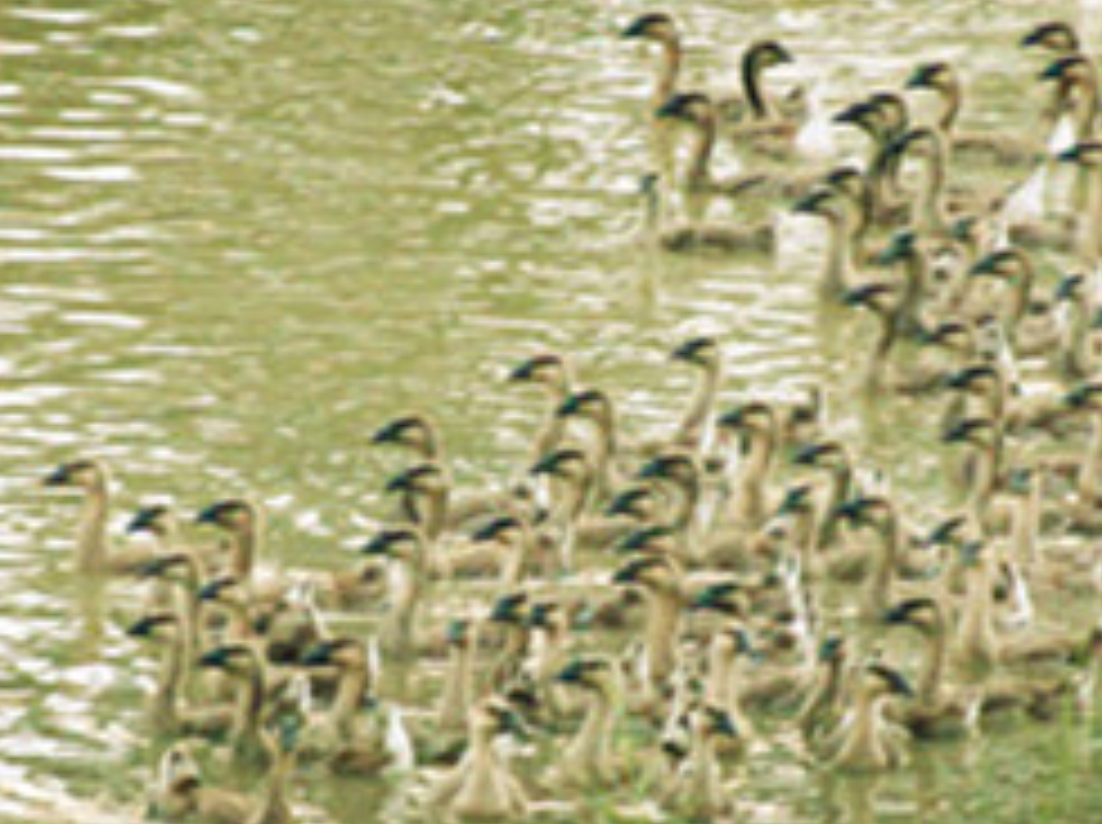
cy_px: 547
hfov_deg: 1.9
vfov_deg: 1.4
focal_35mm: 1060
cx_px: 679
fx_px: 33696
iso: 1000
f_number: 5.6
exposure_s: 1/320
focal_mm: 200
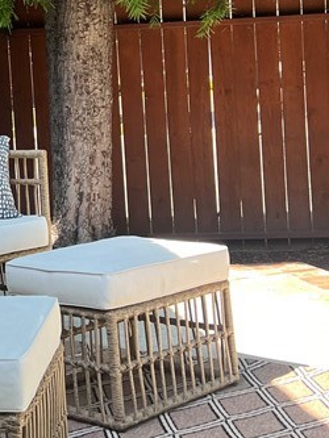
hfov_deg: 17.8
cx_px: -29
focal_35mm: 80
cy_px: 112
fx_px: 1013
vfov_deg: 24.2
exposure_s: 1/353
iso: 50
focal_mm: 5.7
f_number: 1.5
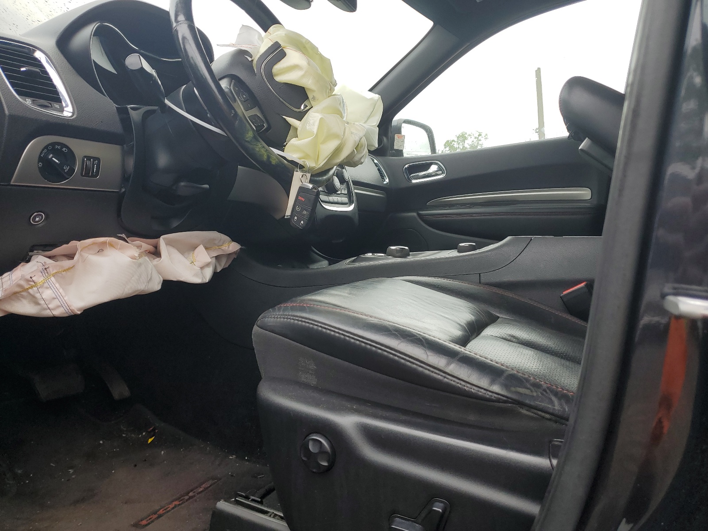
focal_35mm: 26
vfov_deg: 53.1
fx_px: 532
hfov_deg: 67.3
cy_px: 266
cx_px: 354
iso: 50
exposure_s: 1/333
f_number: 1.5
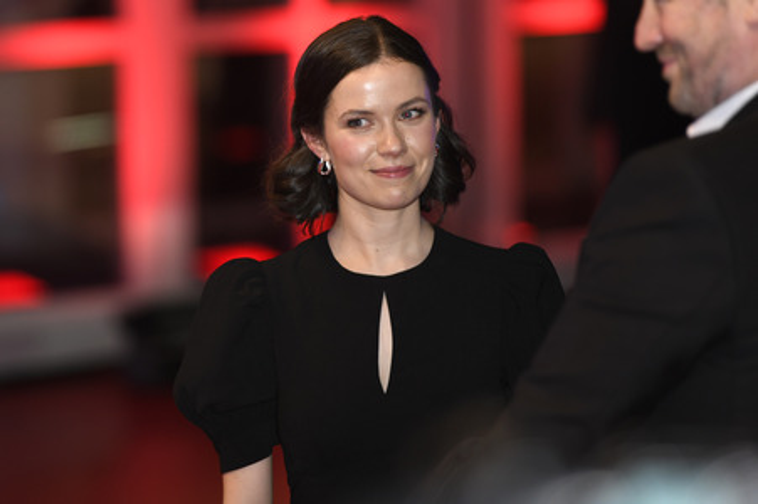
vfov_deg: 6.9
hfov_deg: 10.3
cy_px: 252
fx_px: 4208
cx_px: 379
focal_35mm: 200
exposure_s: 1/640
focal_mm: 200
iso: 800
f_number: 3.5
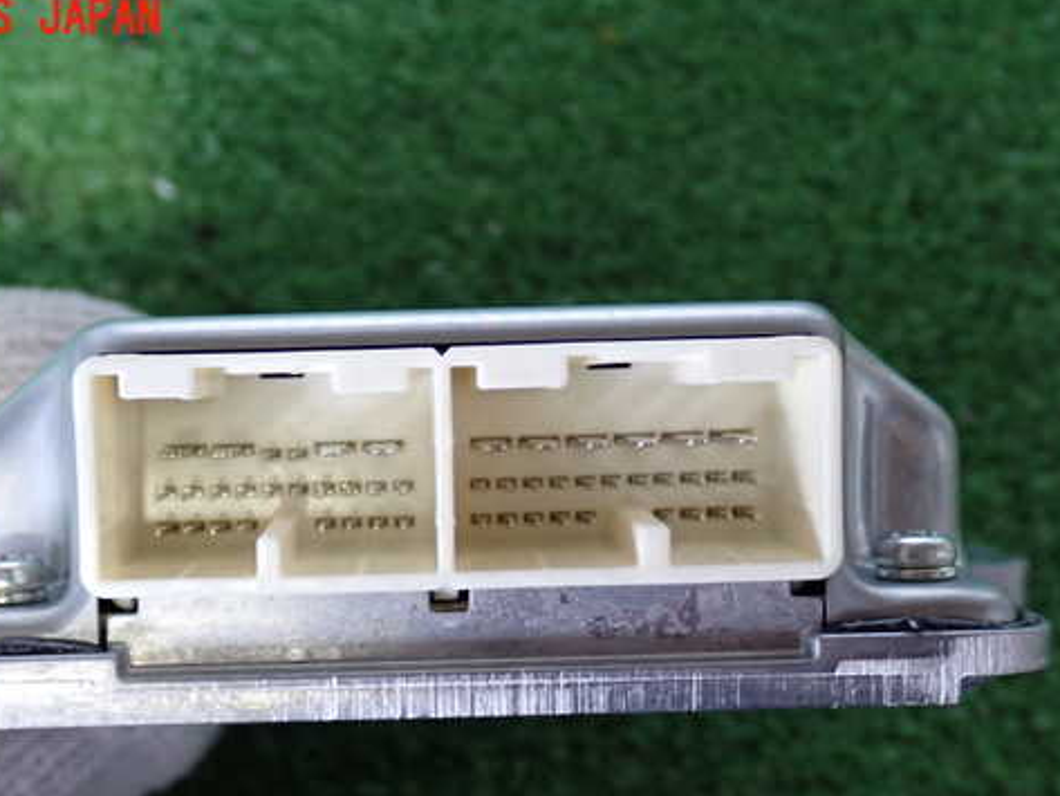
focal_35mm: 52
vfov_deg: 28.0
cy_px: 496
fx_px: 1593
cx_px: 426
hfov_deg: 36.7
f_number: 2.8
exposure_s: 1/40
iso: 500
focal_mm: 7.31
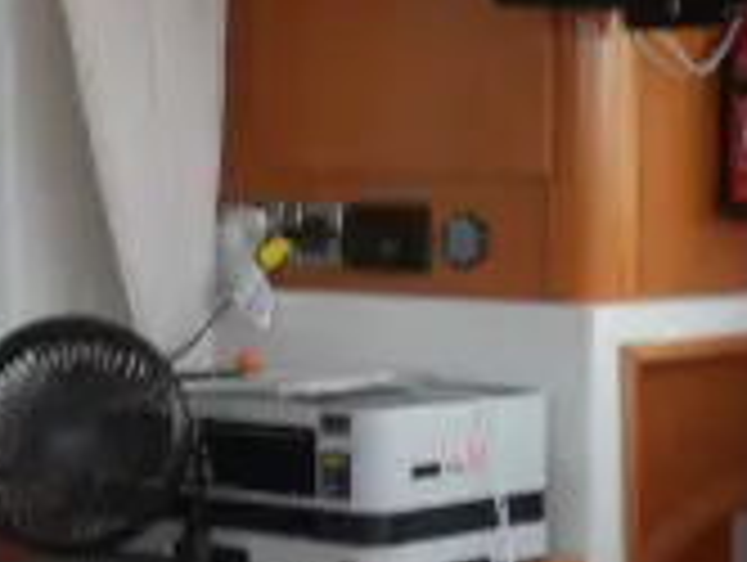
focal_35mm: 130
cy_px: 616
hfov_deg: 15.1
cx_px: 288
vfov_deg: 11.3
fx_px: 2809
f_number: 3.2
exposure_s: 1/30
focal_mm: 4.9
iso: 100
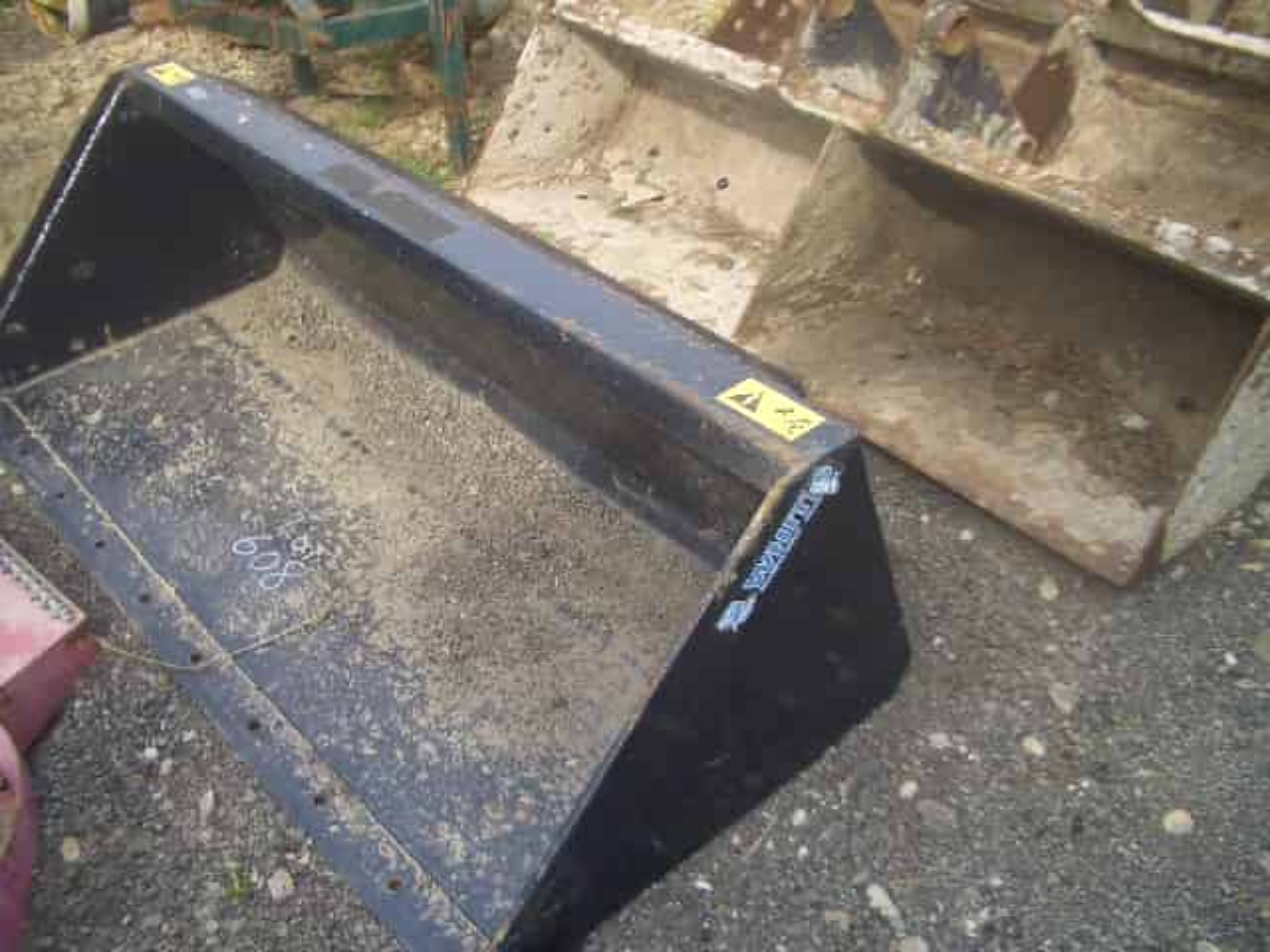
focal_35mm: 35
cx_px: 635
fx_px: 1284
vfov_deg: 40.7
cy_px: 476
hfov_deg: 52.6
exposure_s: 1/320
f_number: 2.6
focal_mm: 5.8
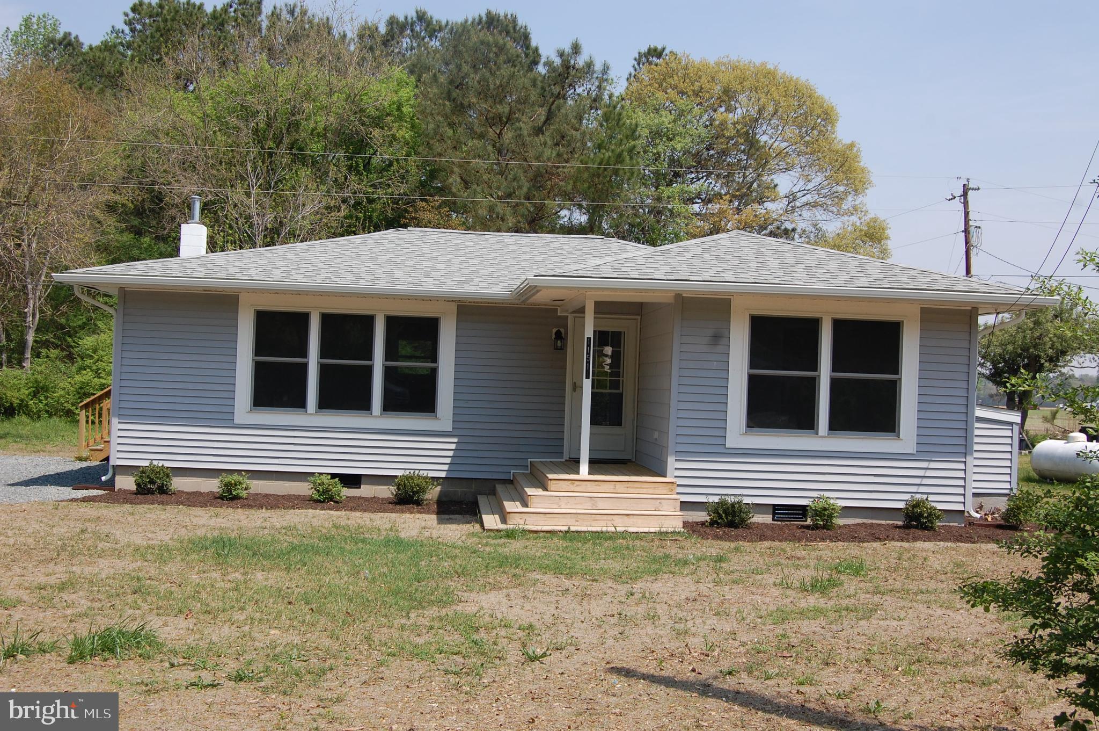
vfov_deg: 34.1
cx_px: 550
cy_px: 366
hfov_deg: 49.6
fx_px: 1189
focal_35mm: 39
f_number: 9
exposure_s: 1/320
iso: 200
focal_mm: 26
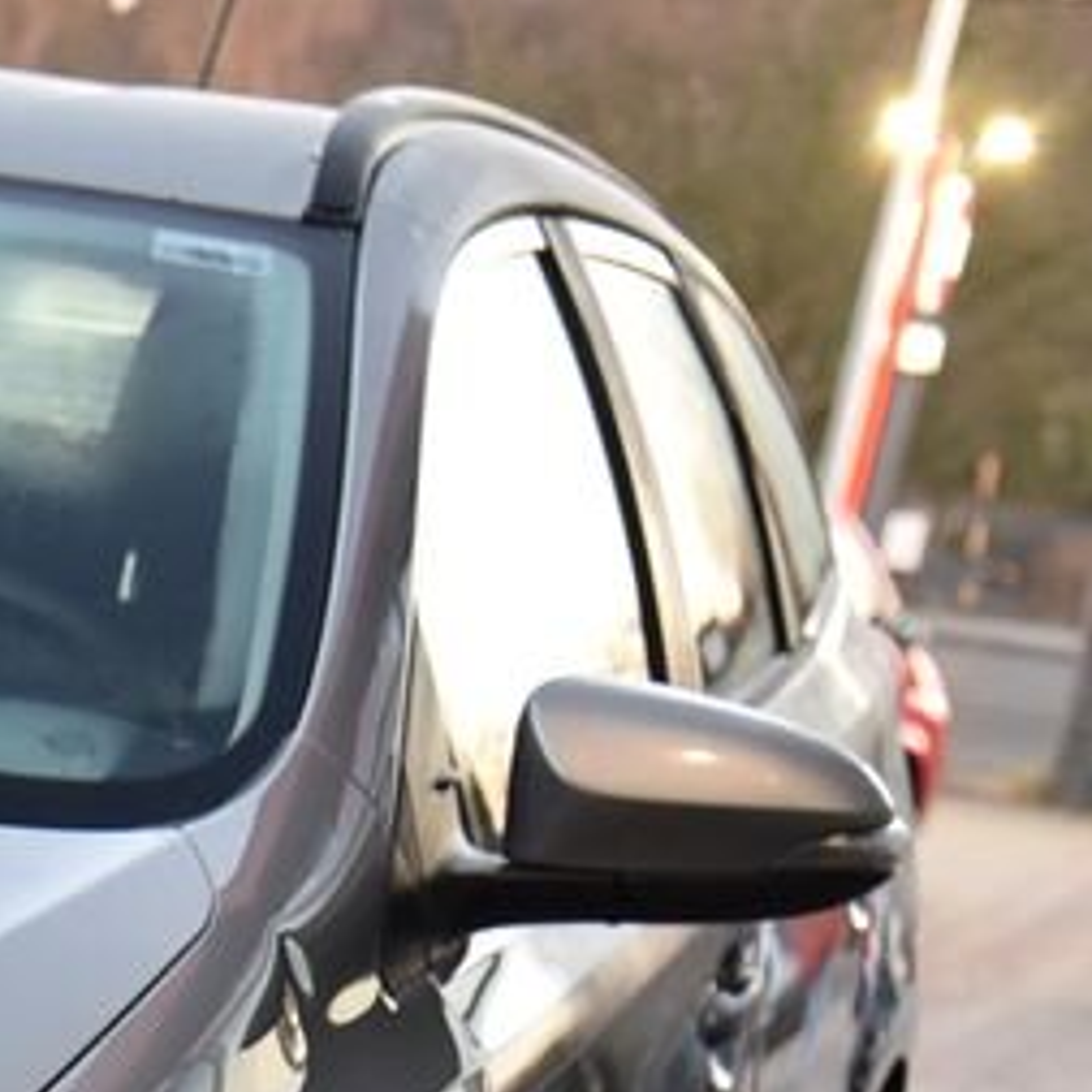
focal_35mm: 172
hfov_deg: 9.6
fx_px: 6139
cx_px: -975
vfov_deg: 10.0
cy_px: 1403
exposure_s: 1/80
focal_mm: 50
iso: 500
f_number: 4.5
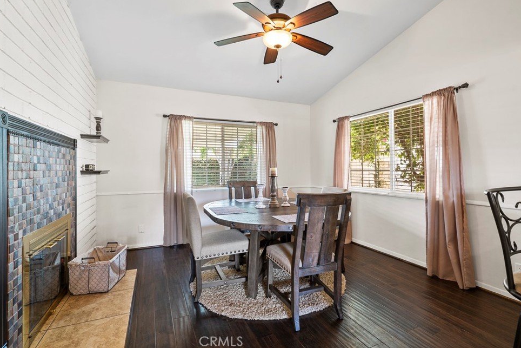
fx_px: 246
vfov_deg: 70.4
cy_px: 164
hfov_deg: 93.2
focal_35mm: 17
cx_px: 271
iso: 250
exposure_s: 1/1.67
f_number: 6.3
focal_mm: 16
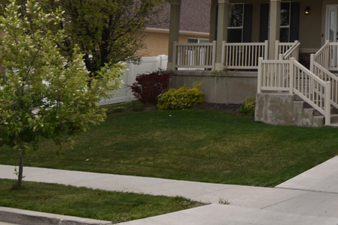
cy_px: 0
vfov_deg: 19.4
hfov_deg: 27.4
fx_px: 638
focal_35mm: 68
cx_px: 363
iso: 100
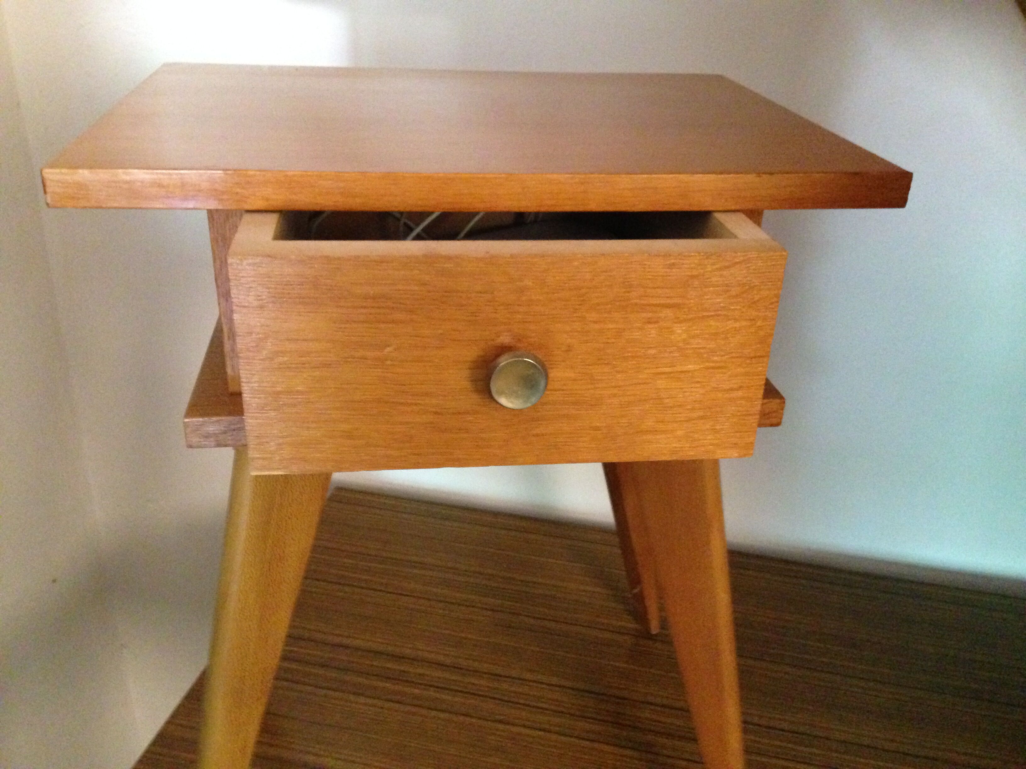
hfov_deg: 55.4
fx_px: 978
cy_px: 384
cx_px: 513
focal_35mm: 33
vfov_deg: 42.9
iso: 800
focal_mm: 4.12
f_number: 2.4
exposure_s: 1/15
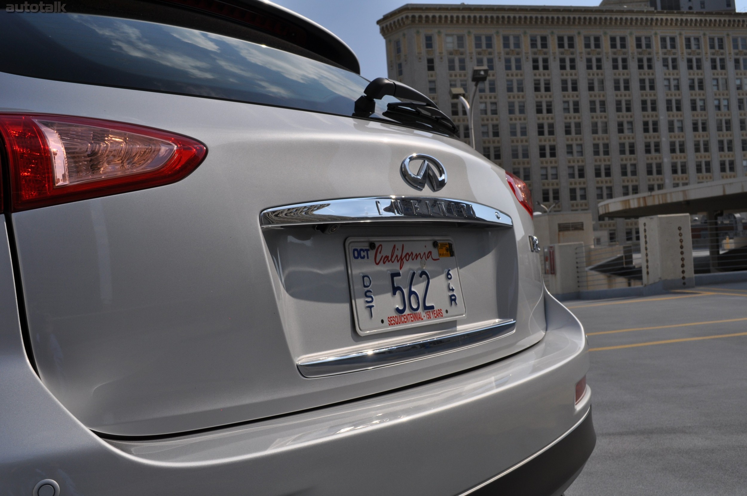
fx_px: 746
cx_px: 374
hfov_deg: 53.2
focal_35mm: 36
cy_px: 248
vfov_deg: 36.8
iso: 200
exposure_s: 1/500
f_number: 11
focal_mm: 24
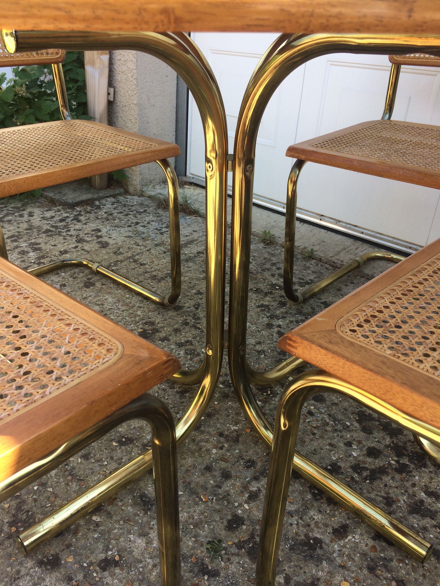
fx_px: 491
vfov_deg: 61.7
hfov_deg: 48.2
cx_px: 220
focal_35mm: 29
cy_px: 293
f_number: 2.2
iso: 32
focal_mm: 4.15
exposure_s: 1/357
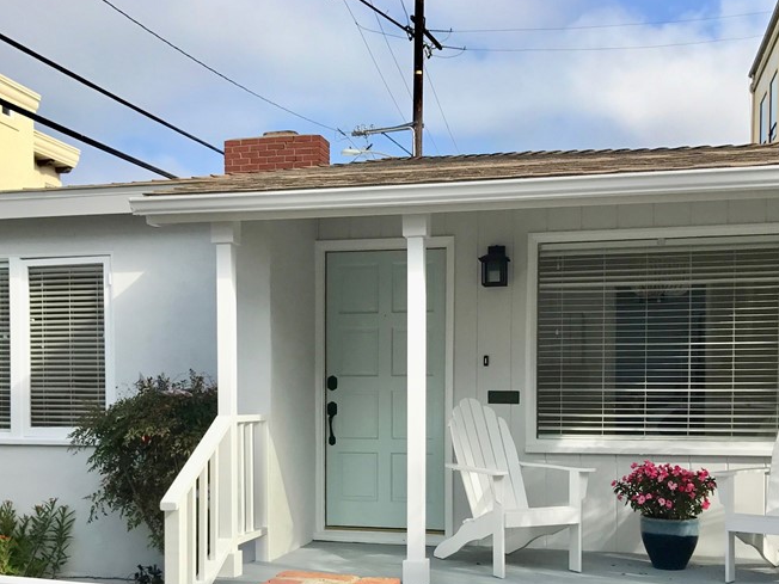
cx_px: 362
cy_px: 436
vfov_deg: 32.3
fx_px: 990
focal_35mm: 44
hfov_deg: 42.9
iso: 20
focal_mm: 3.99
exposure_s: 1/2083
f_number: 1.8
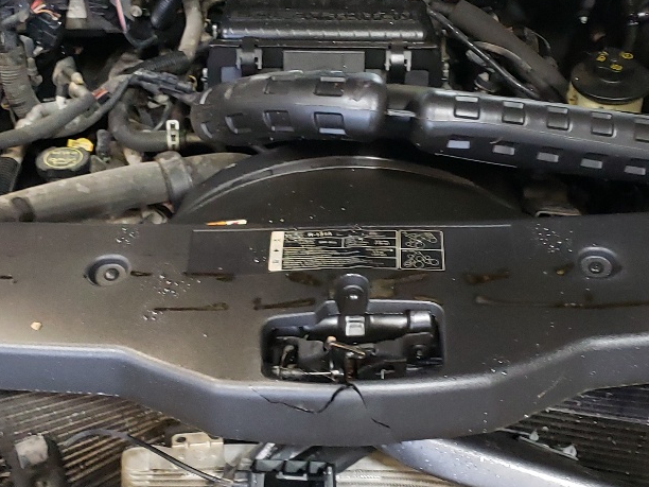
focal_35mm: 68
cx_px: 386
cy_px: 258
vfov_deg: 21.6
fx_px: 1275
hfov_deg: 28.5
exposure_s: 1/30
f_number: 1.5
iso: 295
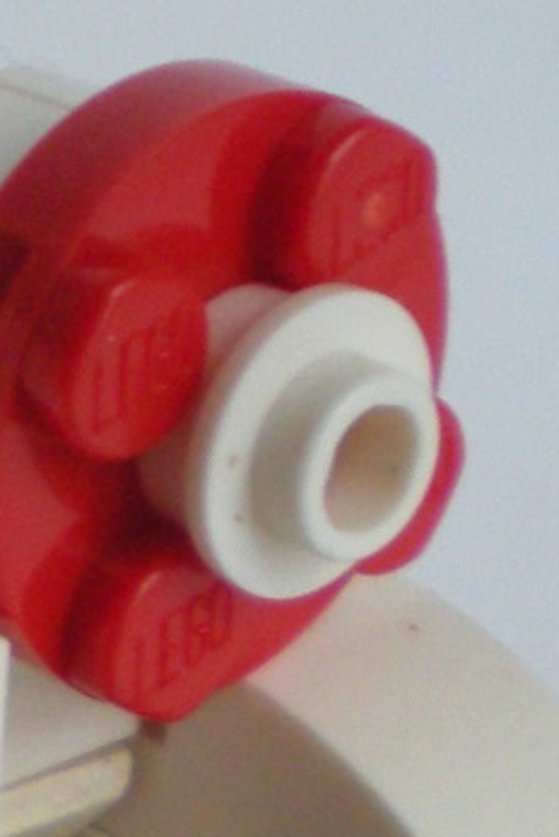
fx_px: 4997
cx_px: -467
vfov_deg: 9.2
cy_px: 1409
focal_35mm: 215
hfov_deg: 6.3
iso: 200
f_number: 3.5
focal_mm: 7.4
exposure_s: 1/41.4
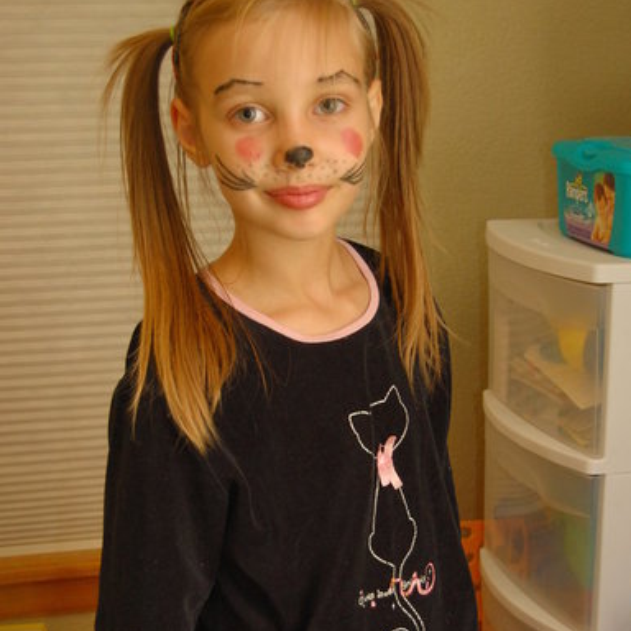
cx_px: 335
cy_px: 414
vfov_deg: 20.3
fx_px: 1753
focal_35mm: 85
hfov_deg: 20.4
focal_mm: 40
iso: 640
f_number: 5
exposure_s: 1/60
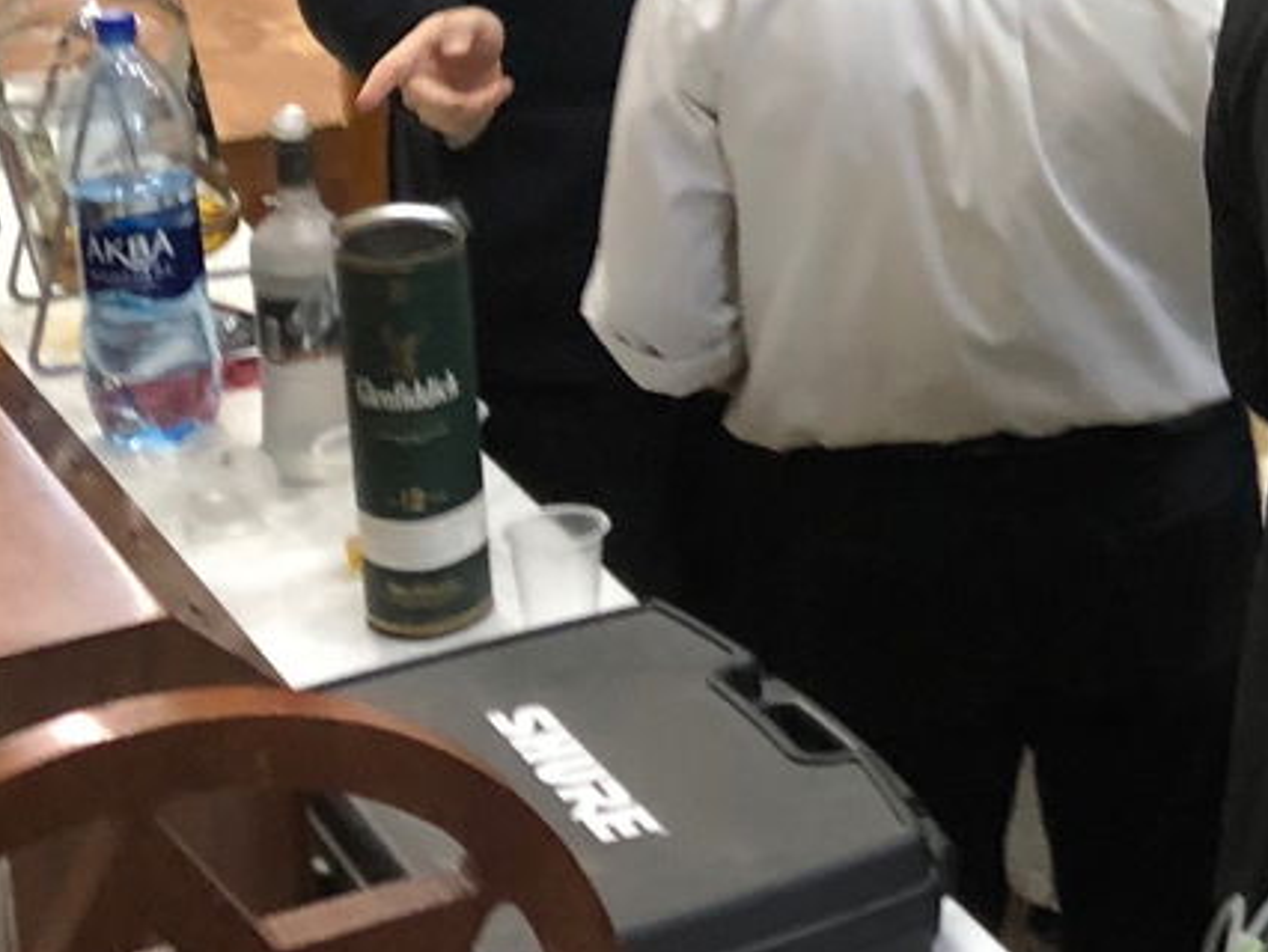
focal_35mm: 92
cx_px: 1694
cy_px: -45
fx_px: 3372
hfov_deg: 19.5
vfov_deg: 15.7
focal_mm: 4
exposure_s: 1/50
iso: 320
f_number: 1.8
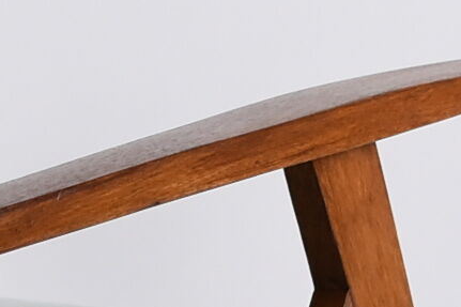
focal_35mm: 313
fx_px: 4006
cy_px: 623
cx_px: -282
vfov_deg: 4.3
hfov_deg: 6.5
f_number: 5.6
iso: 800
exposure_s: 1/125
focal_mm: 30
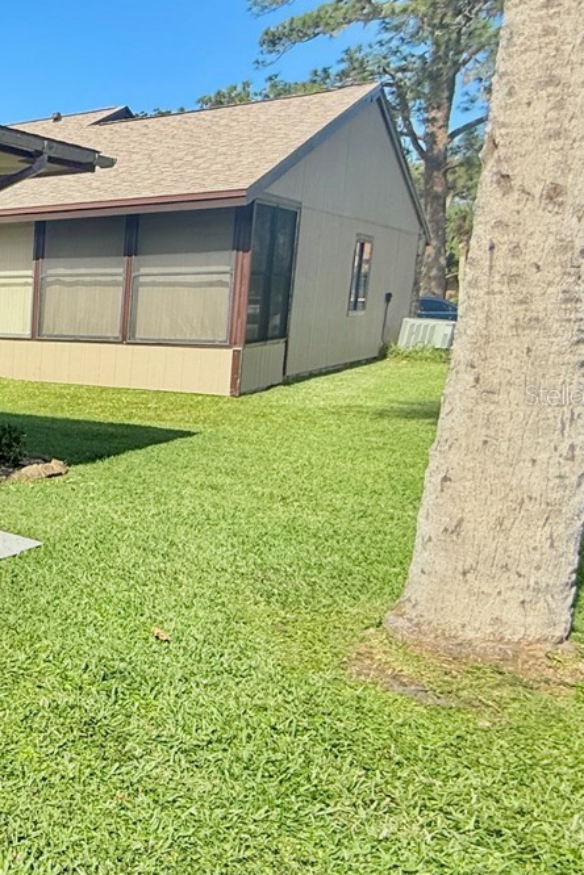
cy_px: 394
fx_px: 852
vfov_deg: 54.3
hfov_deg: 23.9
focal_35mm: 35
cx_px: -404
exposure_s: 1/928
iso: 50
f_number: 2.2
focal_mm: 2.22
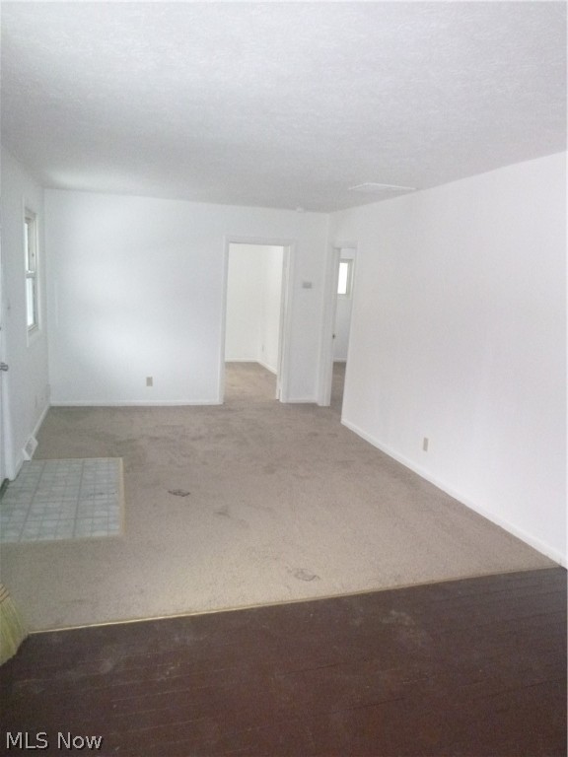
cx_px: 284
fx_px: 547
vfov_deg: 69.4
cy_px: 378
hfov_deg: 54.9
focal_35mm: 25
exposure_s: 1/60
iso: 800
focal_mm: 4.5
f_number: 3.9
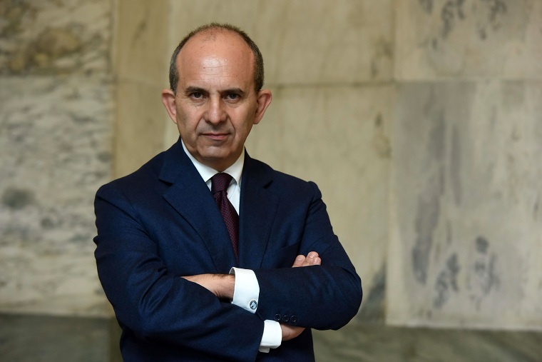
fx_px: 2108
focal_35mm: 140
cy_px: 181
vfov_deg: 9.8
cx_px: 271
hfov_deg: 14.7
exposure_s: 1/160
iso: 1600
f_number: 5
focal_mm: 140
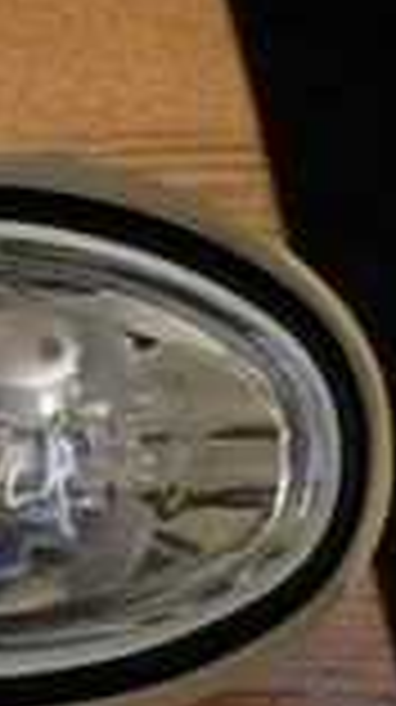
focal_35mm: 204
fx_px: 3818
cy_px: 409
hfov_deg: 5.4
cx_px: -1026
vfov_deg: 10.6
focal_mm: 8.7
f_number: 2.8
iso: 800
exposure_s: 1/13
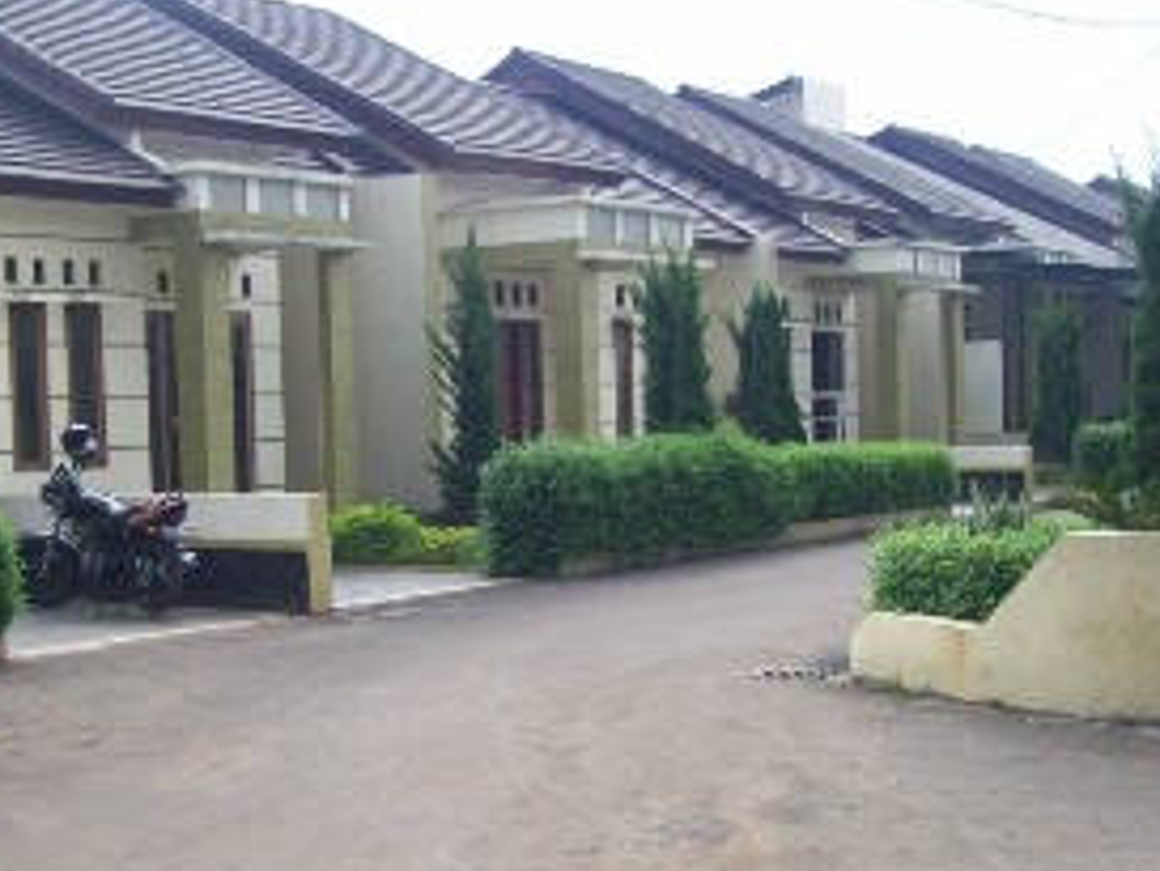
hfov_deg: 32.5
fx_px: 1978
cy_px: 552
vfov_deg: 24.8
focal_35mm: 59
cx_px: 421
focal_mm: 6
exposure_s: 1/118
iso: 200
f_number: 2.7
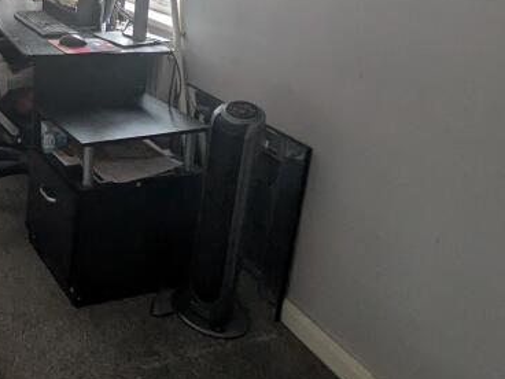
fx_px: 569
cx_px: -19
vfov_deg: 34.0
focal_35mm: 39
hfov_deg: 40.7
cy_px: 13
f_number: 2.2
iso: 128
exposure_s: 1/33.3
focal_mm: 1.83
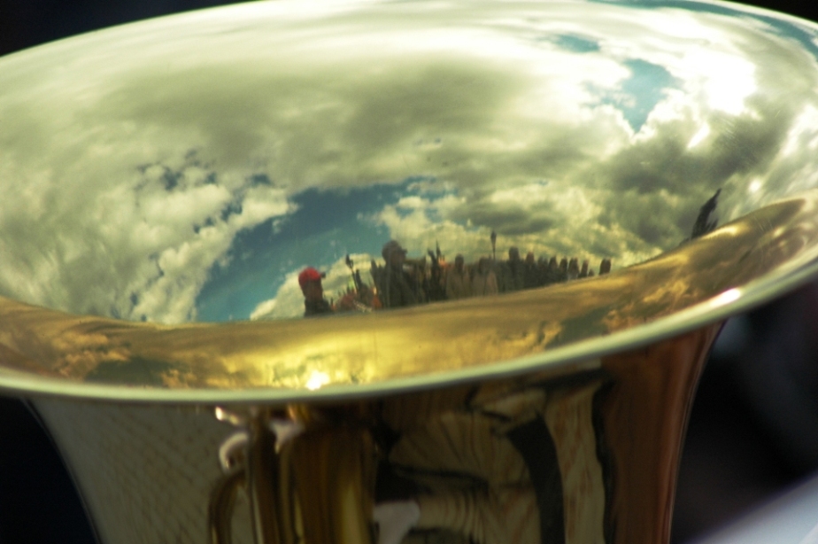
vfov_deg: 3.7
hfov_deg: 5.5
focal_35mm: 375
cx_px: 409
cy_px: 272
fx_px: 8512
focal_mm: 250
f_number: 5.3
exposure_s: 1/2000
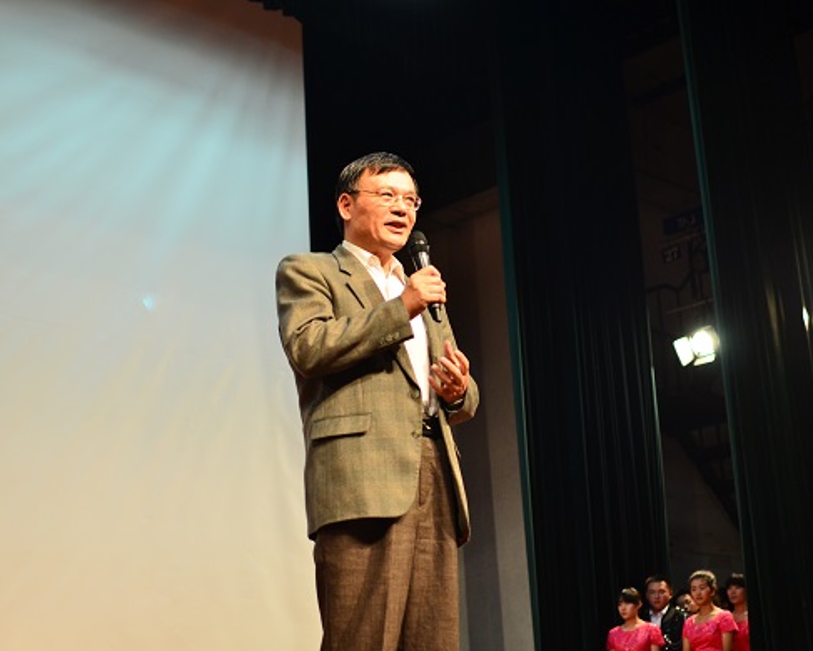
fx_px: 1458
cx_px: 419
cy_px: 330
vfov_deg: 25.2
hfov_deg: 31.2
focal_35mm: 61
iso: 400
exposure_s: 1/160
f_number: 2.5
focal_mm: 35
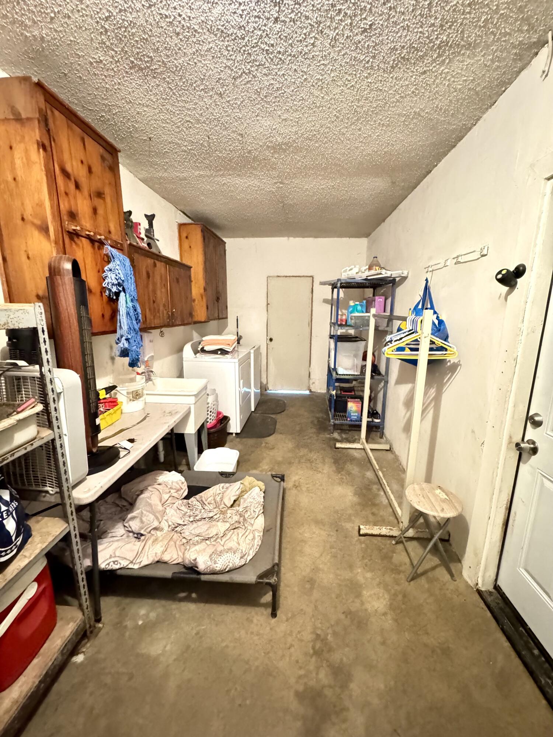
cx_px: 276
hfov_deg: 85.7
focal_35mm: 14
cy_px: 368
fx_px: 298
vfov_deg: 102.1
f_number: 2.2
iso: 2500
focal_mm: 2.22
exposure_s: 1/24
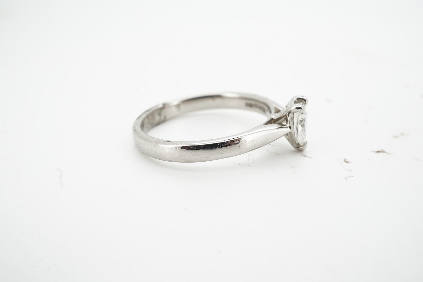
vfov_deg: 29.9
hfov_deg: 43.6
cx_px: 212
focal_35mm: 45
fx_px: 529
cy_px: 141
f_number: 22
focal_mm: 30
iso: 200
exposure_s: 1/80
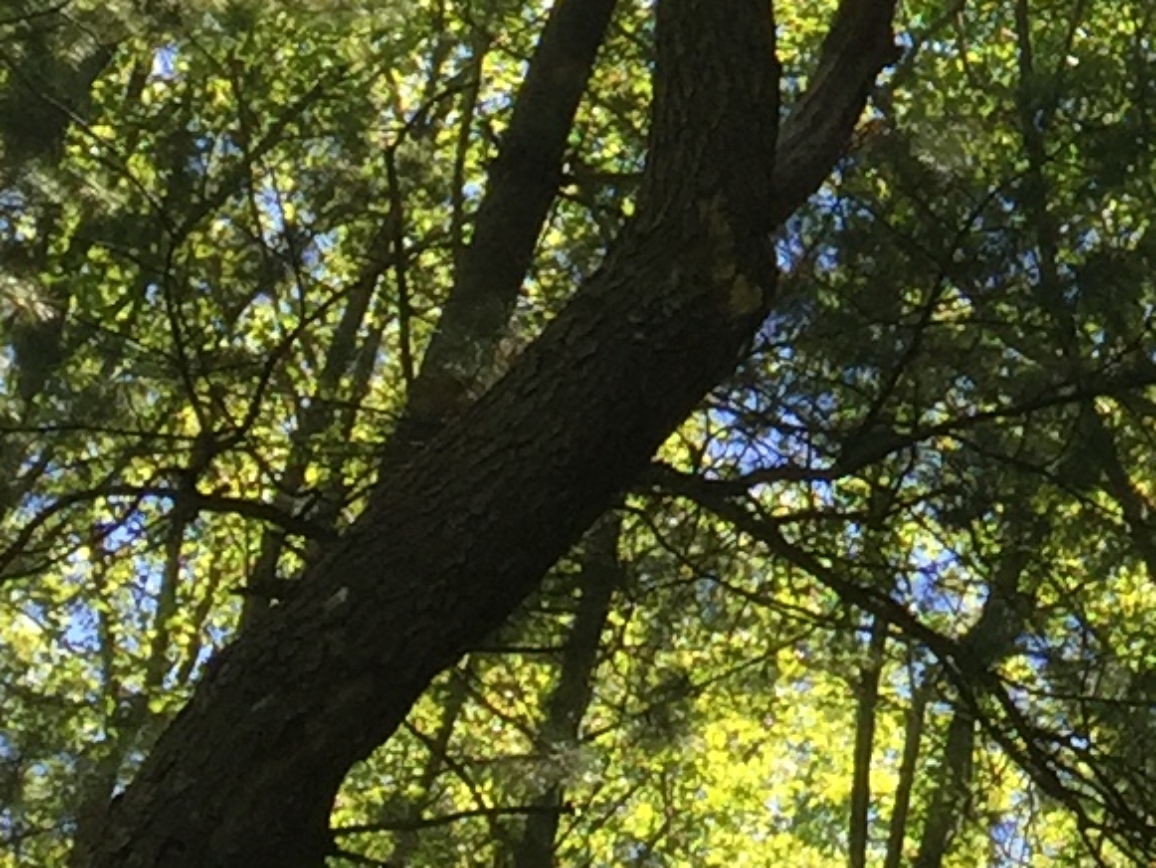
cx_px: 1850
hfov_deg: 11.5
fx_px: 5445
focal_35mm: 163
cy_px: -545
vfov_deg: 8.8
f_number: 2.2
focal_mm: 4.15
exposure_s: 1/488
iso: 32
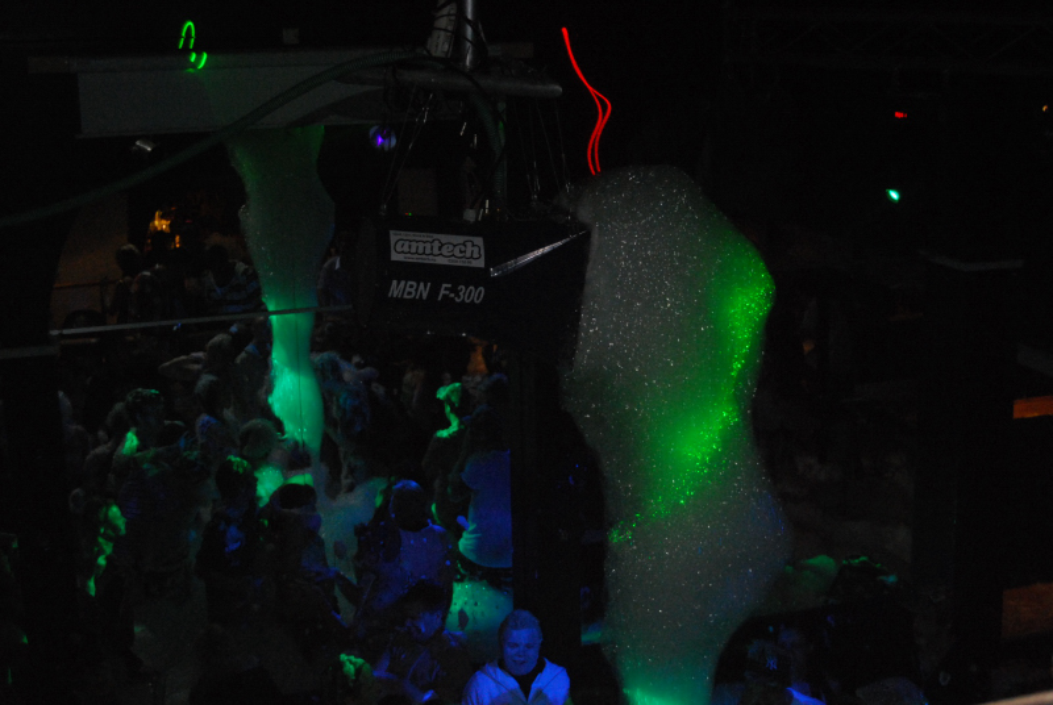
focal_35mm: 52
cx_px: 526
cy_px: 352
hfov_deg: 37.8
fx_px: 1538
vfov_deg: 25.8
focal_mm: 35
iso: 1600
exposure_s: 1/60
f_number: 4.8
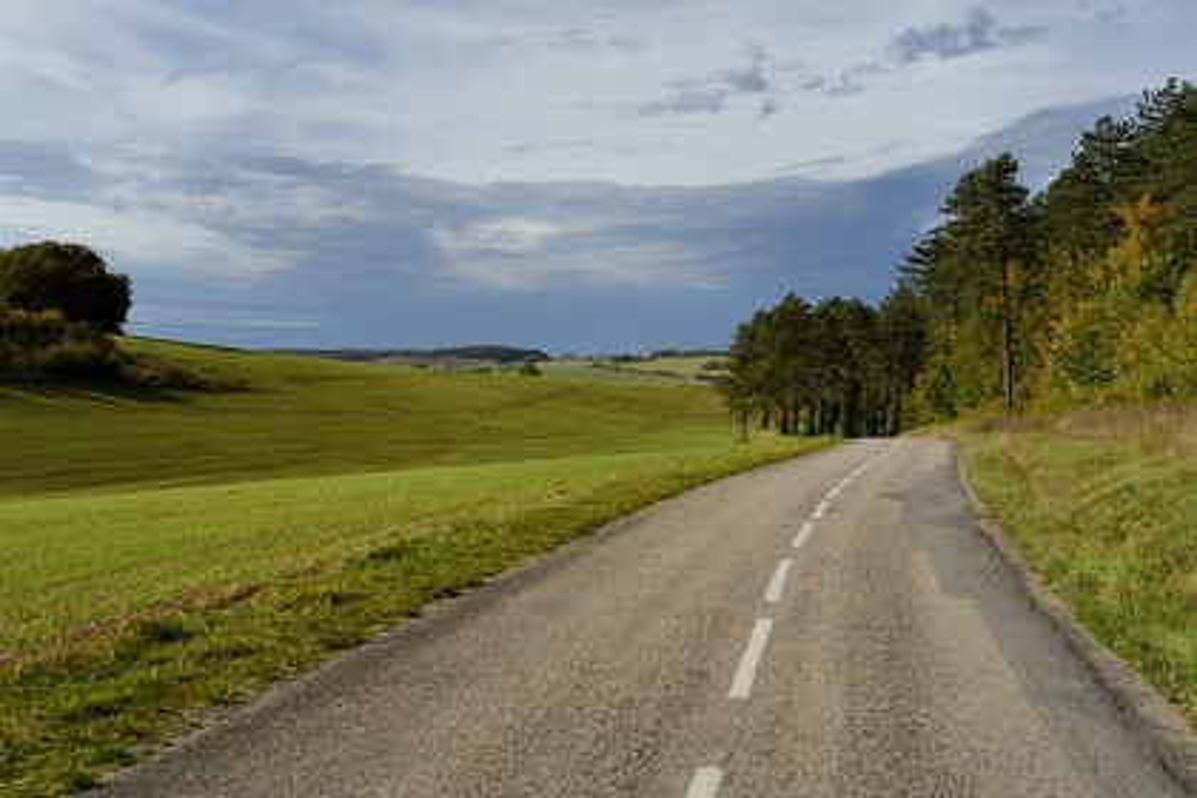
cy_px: 399
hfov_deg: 43.6
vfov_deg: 29.9
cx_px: 598
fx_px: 1496
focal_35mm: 45
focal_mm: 45
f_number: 14
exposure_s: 1/320
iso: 200
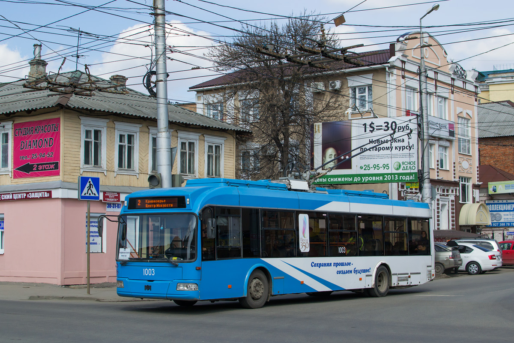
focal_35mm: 52
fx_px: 750
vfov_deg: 25.8
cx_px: 257
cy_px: 172
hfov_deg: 37.9
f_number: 6.3
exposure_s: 1/800
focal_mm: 35
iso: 200
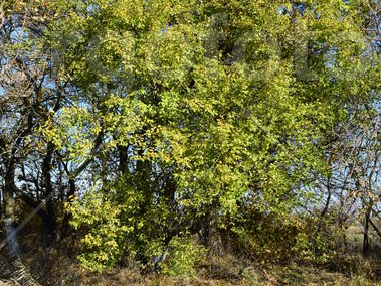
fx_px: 583
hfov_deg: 36.2
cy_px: 55
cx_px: 190
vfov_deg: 27.0
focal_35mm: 53
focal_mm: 24
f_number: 11
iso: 200
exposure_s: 1/160
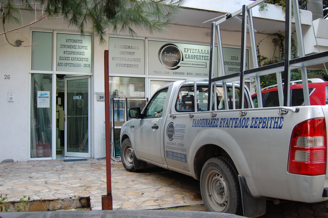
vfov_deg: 39.9
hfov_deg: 57.3
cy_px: 109
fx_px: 300
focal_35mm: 33
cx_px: 164
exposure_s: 1/60
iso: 400
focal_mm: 22
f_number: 4
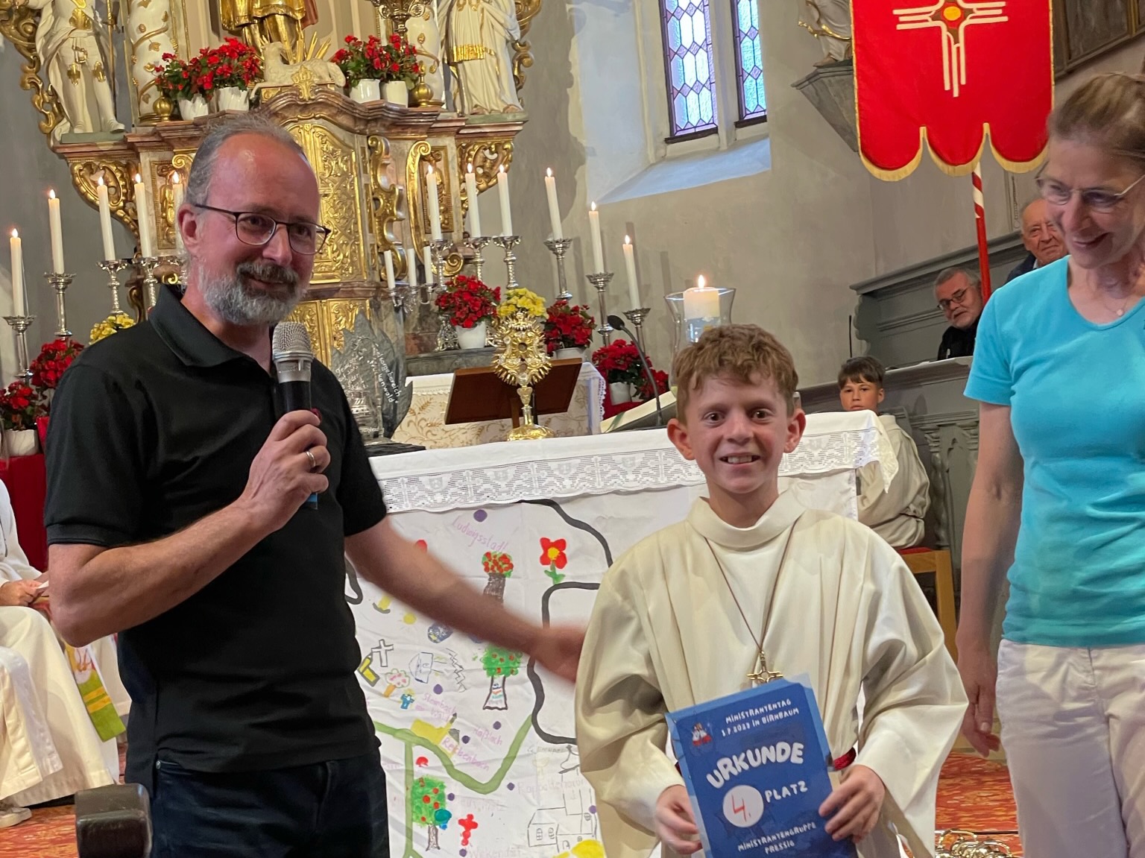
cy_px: 429
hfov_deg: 36.8
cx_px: 572
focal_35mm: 52
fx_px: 1719
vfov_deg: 28.0
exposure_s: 1/50
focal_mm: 6
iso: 250
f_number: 2
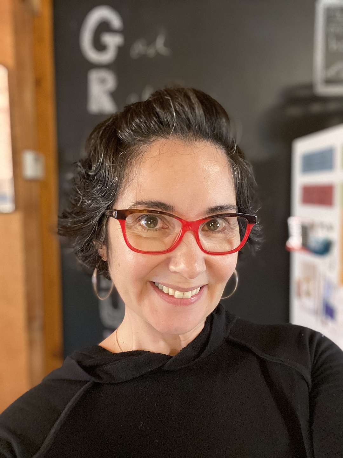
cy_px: 229
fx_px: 396
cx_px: 172
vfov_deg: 60.0
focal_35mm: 30
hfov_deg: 46.8
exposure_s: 1/30
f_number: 2.2
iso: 500
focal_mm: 2.71
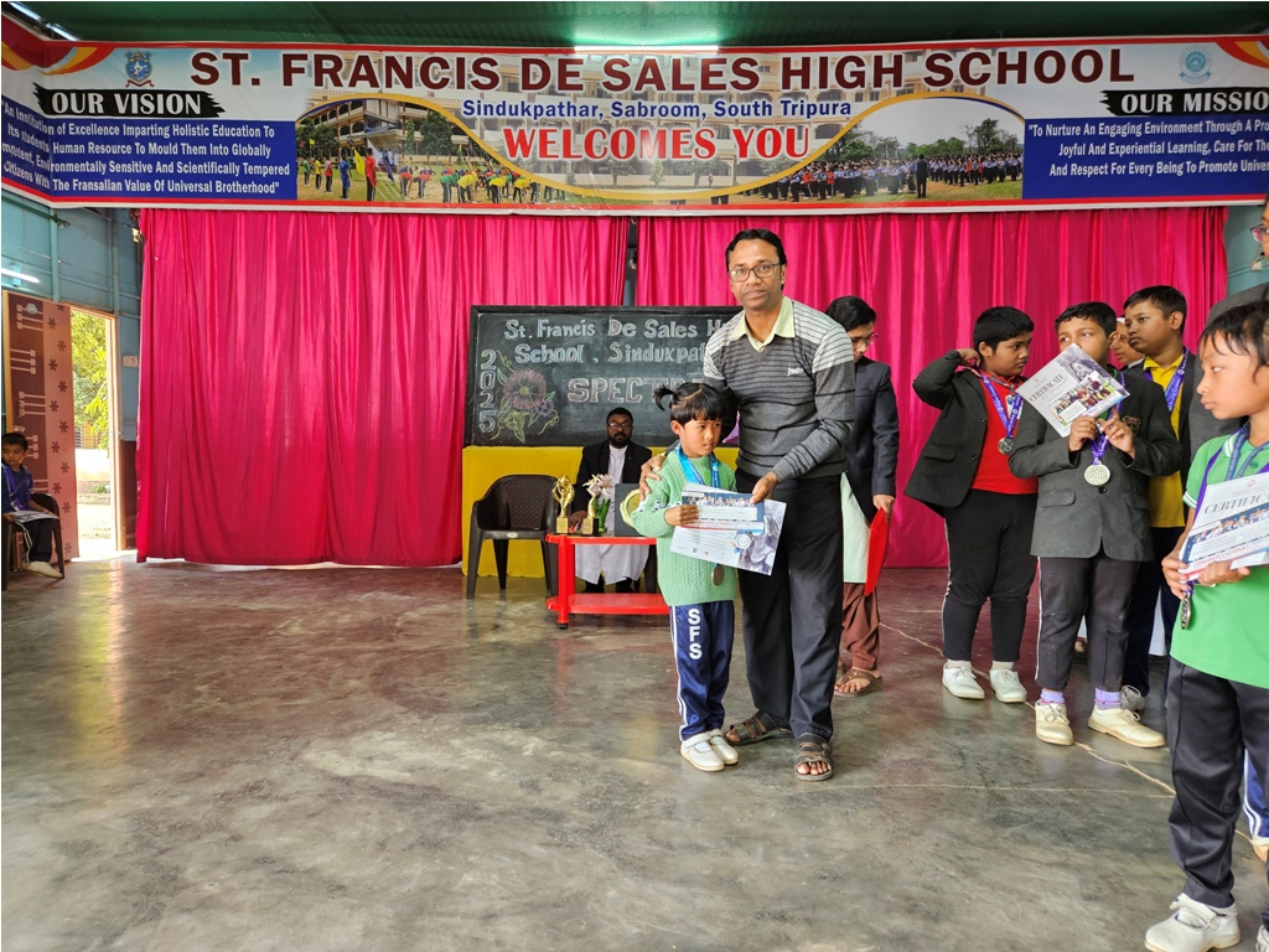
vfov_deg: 58.9
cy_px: 476
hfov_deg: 73.9
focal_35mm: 23
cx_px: 634
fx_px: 843
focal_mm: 5.4
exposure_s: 1/100
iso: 125
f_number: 1.8
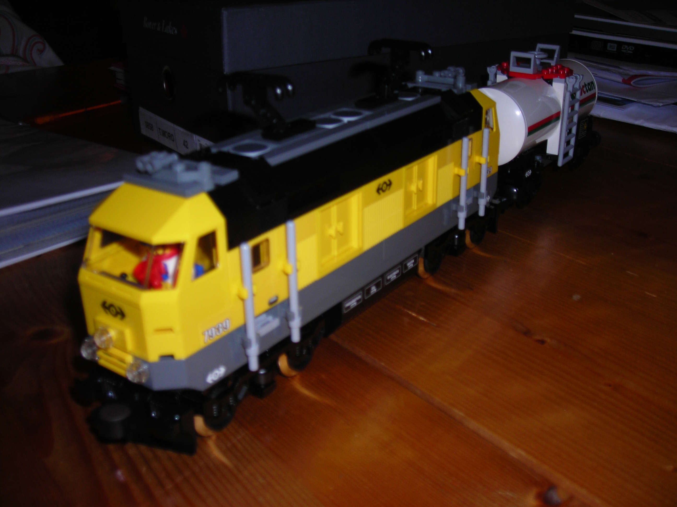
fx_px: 743
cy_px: 254
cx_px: 338
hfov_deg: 49.0
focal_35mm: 38
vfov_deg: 37.7
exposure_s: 1/60.1
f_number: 3.2
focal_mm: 6.3
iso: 50
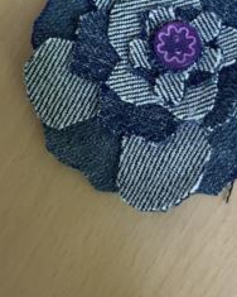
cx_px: 176
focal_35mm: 54
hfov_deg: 27.7
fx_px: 473
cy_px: 57
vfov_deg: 33.7
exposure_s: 1/60
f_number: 1.6
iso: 200
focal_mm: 4.2
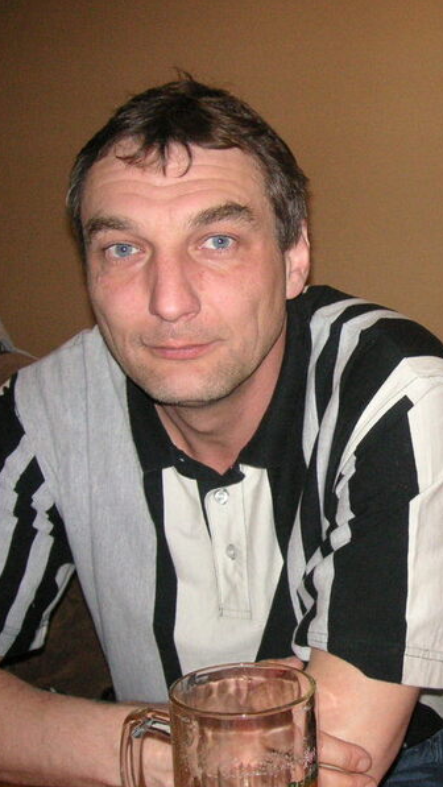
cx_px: 451
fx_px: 1127
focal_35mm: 54
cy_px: 393
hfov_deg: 21.4
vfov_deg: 38.5
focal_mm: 6.1
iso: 160
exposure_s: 1/45
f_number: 2.8
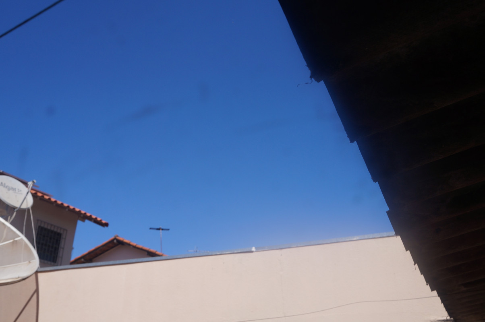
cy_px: 161
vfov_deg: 39.9
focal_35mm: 33
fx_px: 444
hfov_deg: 57.3
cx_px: 242
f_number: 8
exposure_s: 1/800
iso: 200
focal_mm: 22
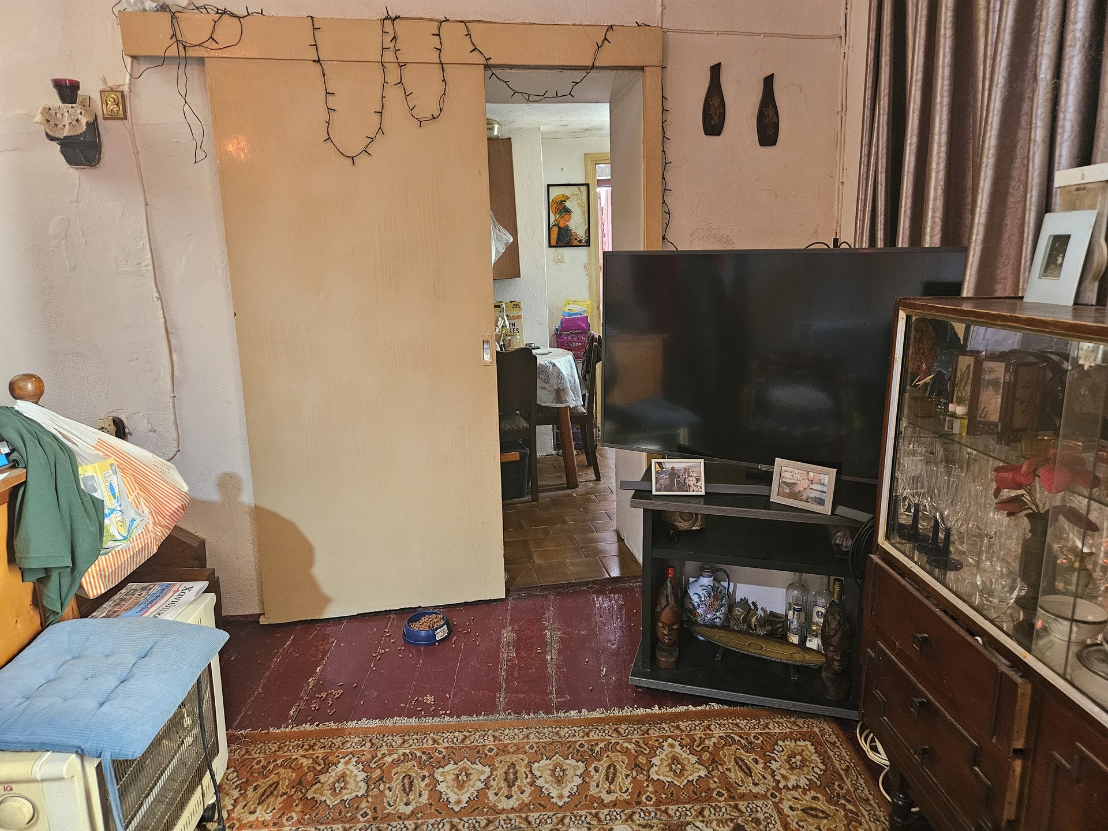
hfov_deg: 73.9
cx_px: 554
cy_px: 416
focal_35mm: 23
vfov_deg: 58.9
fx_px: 736
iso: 500
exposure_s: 1/33
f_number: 1.8
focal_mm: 5.4
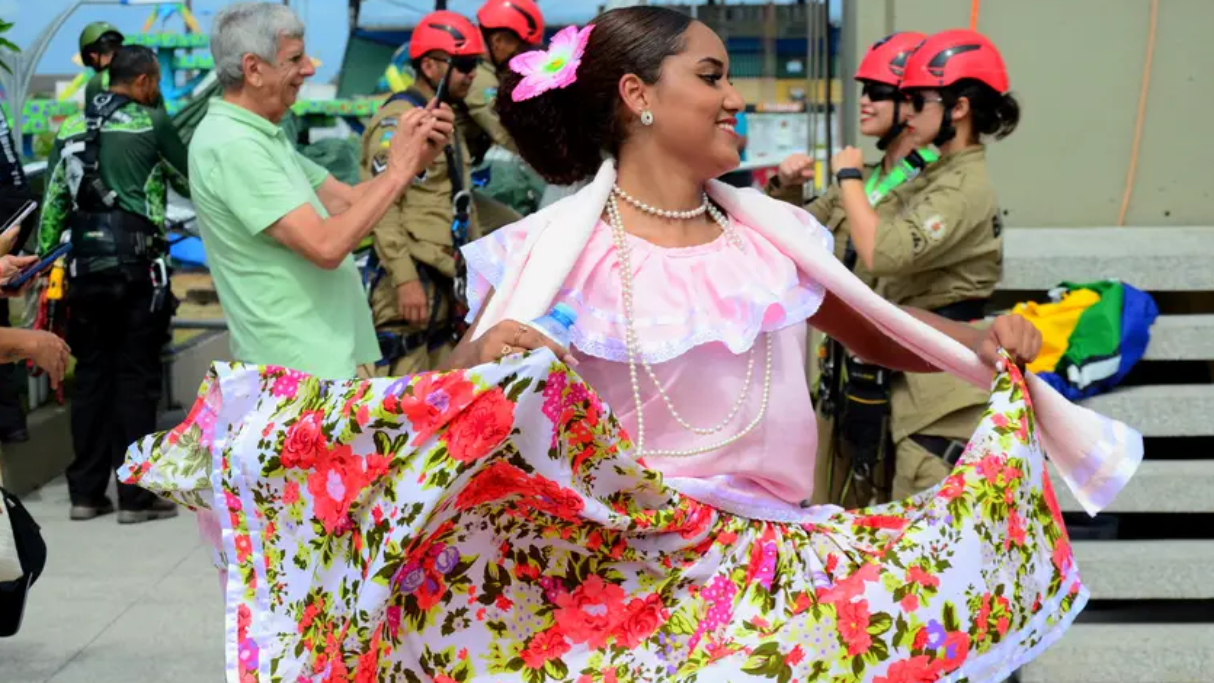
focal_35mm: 84
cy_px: 314
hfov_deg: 25.3
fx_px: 2704
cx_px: 592
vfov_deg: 14.4
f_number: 5
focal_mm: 52
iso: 1000
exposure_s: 1/3200
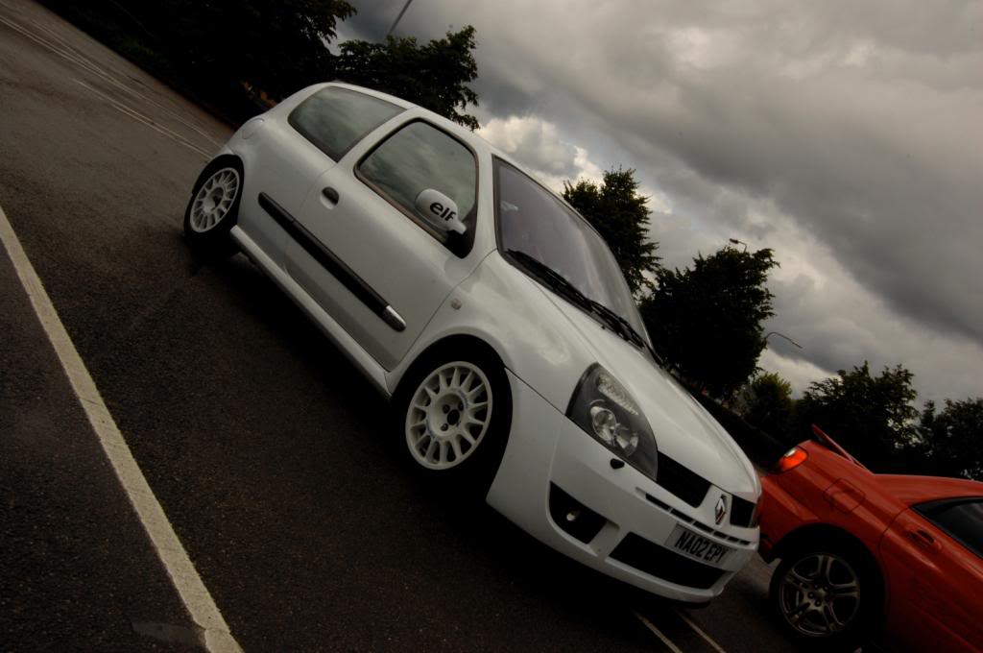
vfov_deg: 39.9
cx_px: 492
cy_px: 326
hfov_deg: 57.3
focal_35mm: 33
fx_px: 900
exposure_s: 1/160
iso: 250
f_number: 22
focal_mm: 22
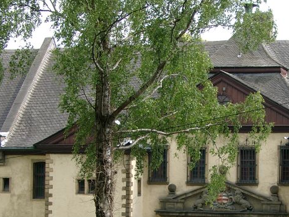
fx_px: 860
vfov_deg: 14.3
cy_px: 174
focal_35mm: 103
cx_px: 225
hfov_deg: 18.9
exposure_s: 1/199
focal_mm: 12.52
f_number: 4
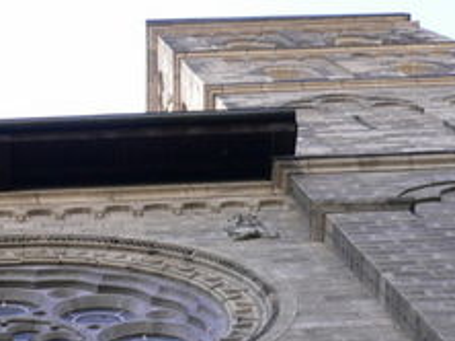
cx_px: 14
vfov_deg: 14.2
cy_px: 394
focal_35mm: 101
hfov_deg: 19.0
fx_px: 1326
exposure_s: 1/200
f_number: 2.8
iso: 80
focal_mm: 5.8
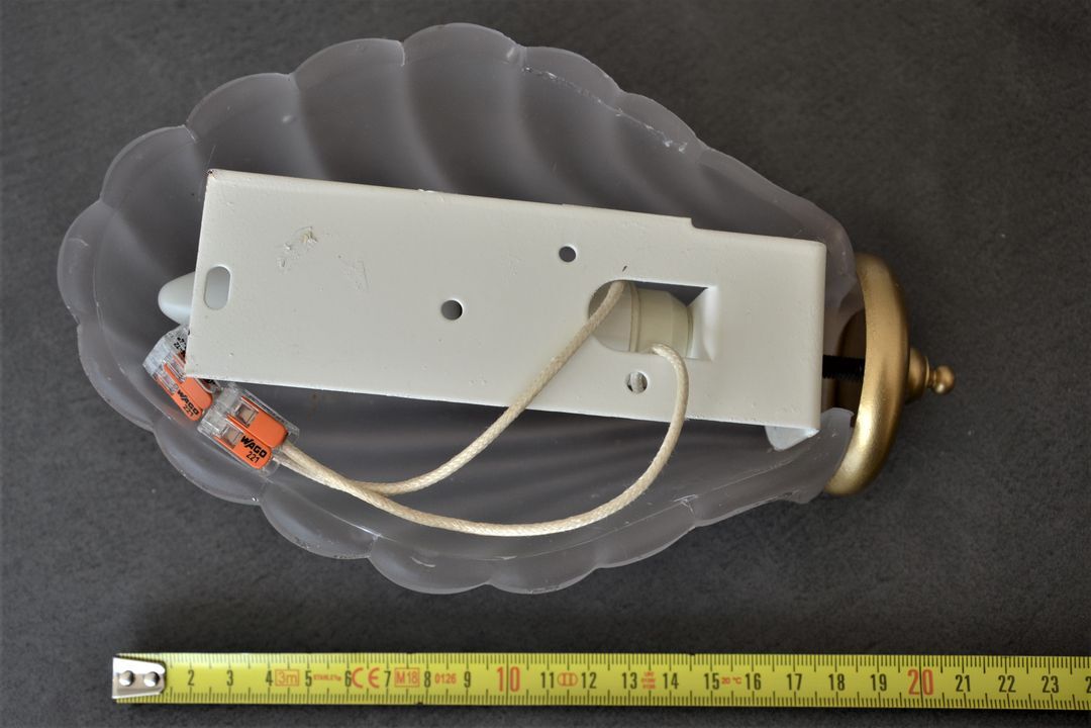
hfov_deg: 43.6
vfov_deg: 29.9
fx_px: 1364
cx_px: 546
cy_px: 364
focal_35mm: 45
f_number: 5.6
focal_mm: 30
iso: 220
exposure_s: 1/125
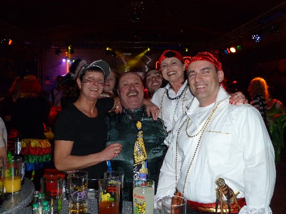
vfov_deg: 40.7
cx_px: 143
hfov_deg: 52.6
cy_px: 107
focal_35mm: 35
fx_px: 289
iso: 400
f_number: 3.5
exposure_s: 1/30
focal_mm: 5.7
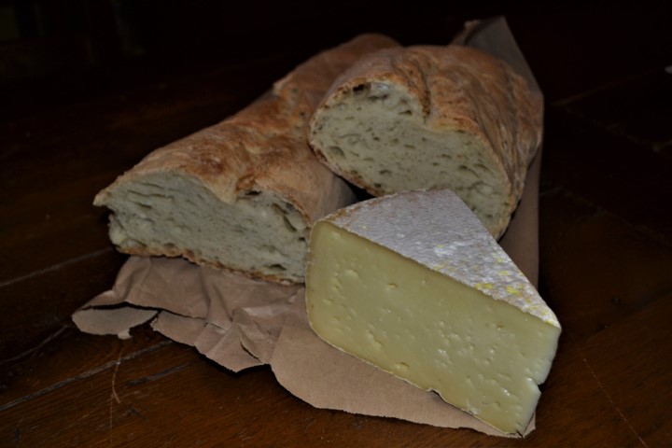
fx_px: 784
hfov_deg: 46.4
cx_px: 336
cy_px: 224
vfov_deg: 31.9
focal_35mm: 42
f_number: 4.5
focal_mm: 28
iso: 640
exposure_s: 1/60
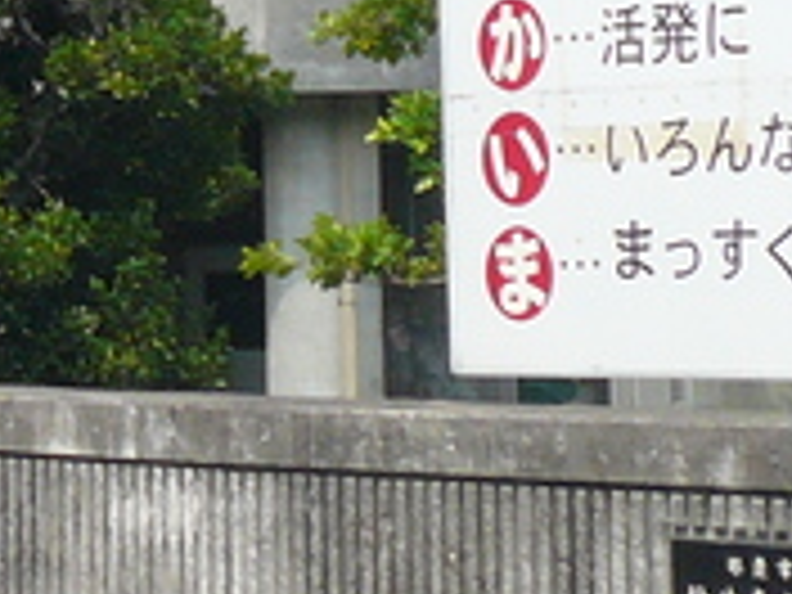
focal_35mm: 198
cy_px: -338
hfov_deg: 9.6
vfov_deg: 7.4
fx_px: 4530
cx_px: -495
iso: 100
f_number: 9
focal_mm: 5.4
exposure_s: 1/125
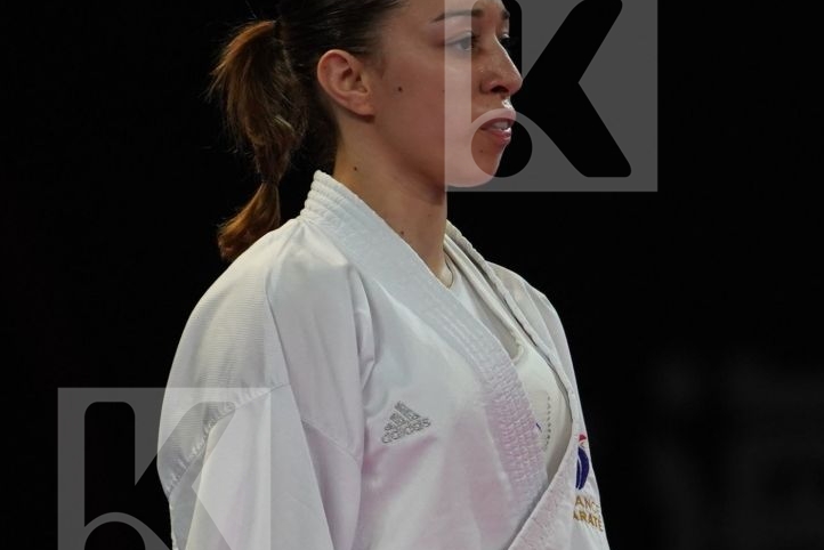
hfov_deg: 2.8
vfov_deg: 1.9
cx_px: 551
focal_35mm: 740
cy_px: 492
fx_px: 16944
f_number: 2.8
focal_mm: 198
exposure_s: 1/1000
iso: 1250
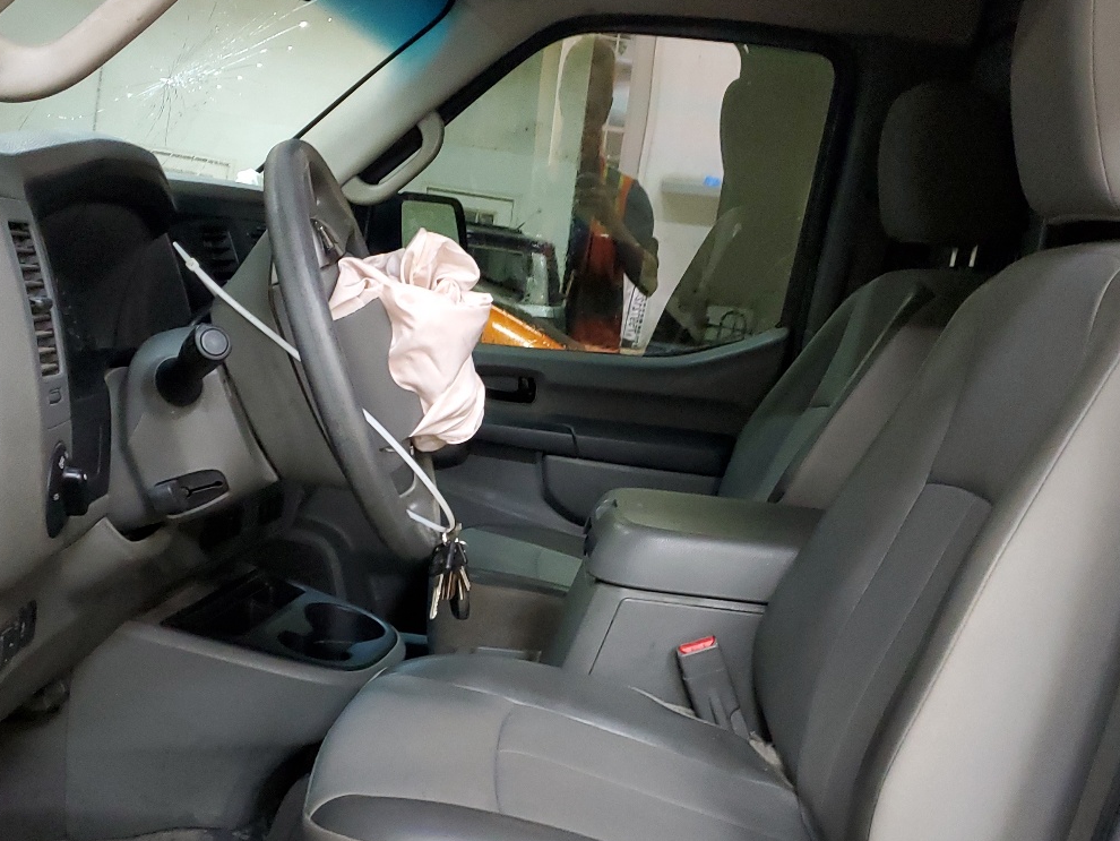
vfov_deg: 34.2
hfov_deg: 44.8
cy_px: 537
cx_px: 522
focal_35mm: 42
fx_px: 1359
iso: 347
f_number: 1.5
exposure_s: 1/15
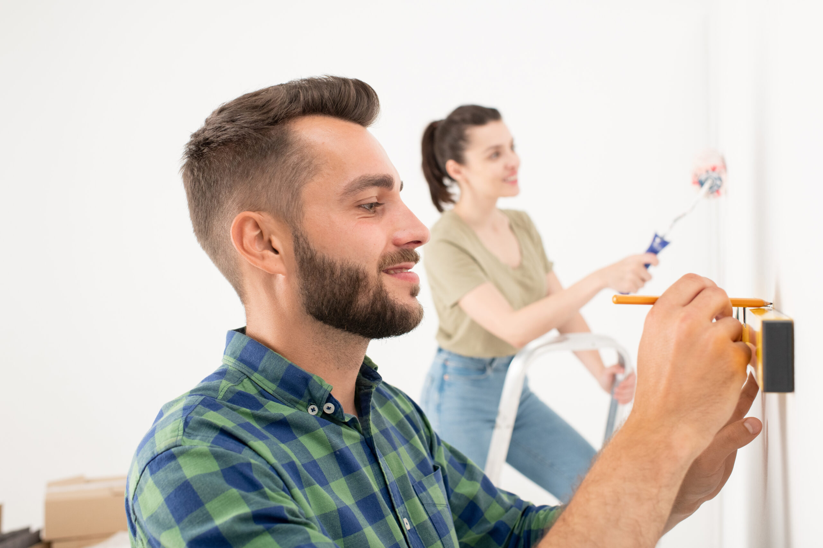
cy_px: 274
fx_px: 800
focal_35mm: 35
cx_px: 412
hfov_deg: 54.4
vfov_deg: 37.8
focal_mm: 35
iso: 640
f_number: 5
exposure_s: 1/200
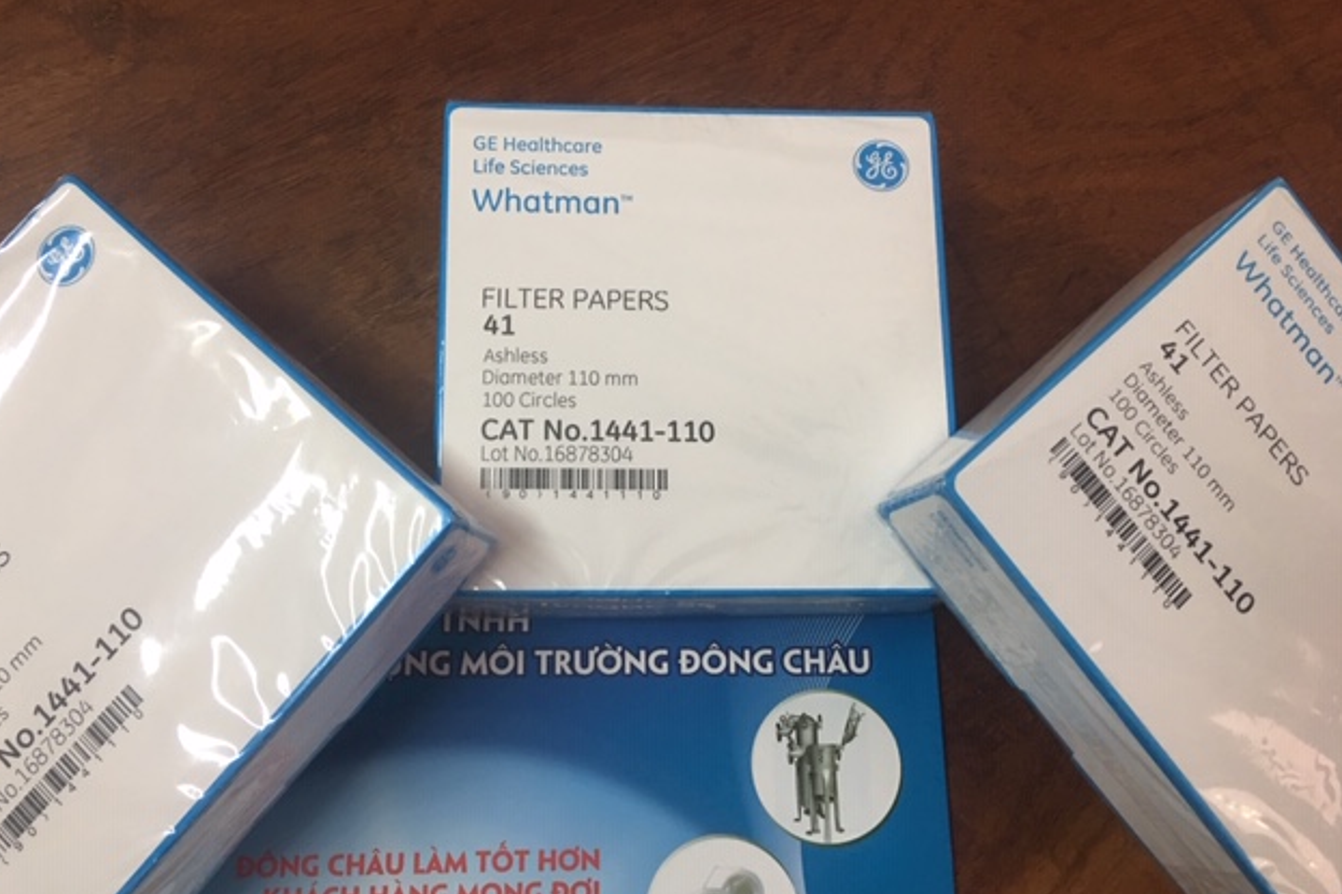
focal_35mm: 31
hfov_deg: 60.3
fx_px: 1155
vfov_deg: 42.2
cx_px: 657
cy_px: 495
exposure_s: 1/17
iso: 80
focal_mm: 4.15
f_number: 2.2
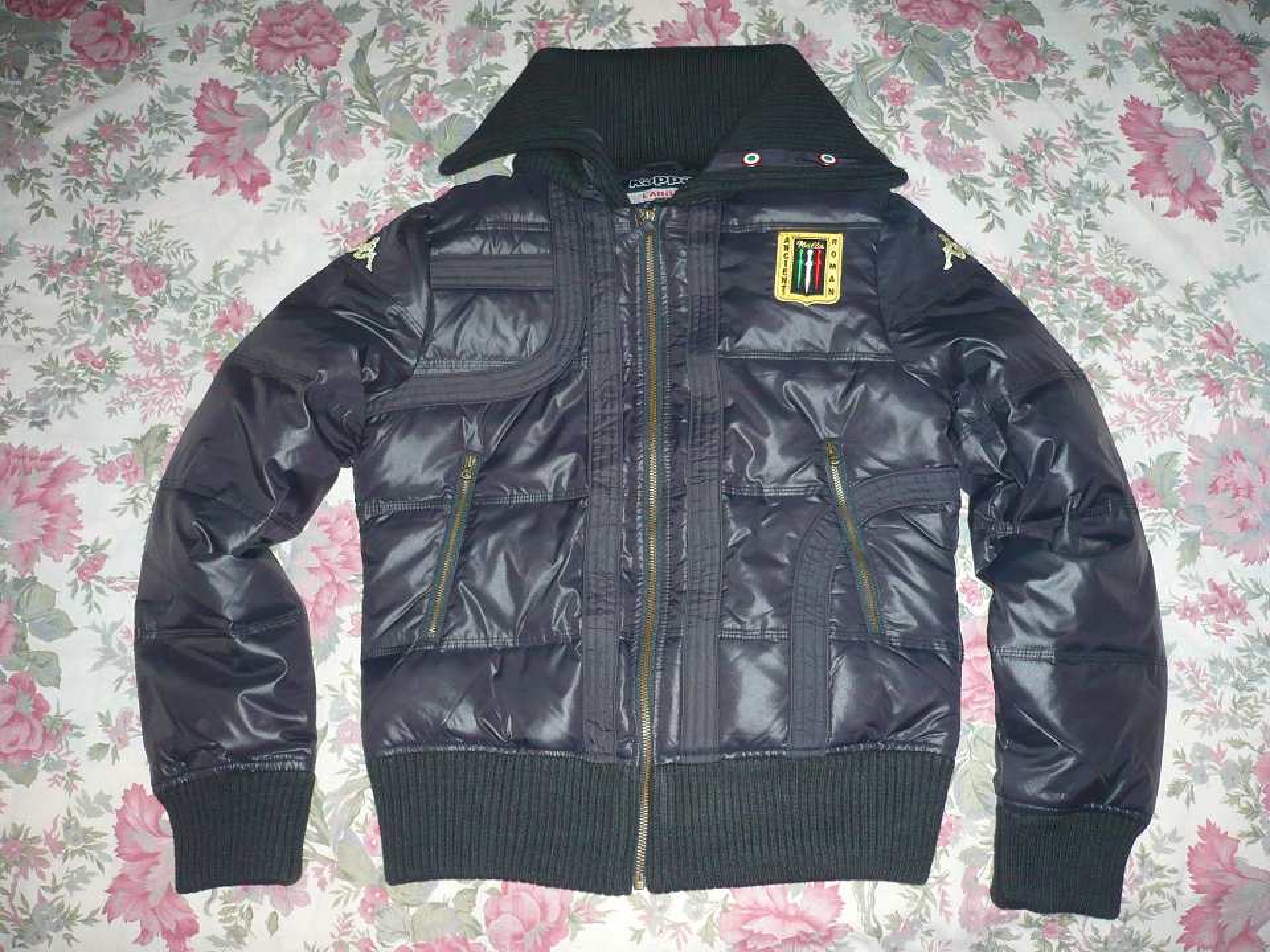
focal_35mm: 35
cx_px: 635
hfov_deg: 52.6
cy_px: 476
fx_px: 1284
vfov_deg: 40.7
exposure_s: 1/30
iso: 160
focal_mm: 5.8
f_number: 2.8
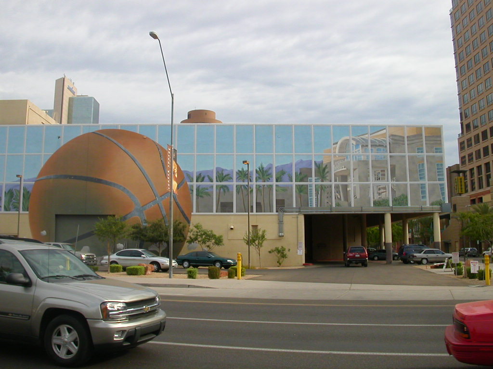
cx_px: 246
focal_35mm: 37
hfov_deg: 50.1
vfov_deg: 38.7
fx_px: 527
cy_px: 184
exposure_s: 1/424
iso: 100
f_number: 4.5
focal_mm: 5.6
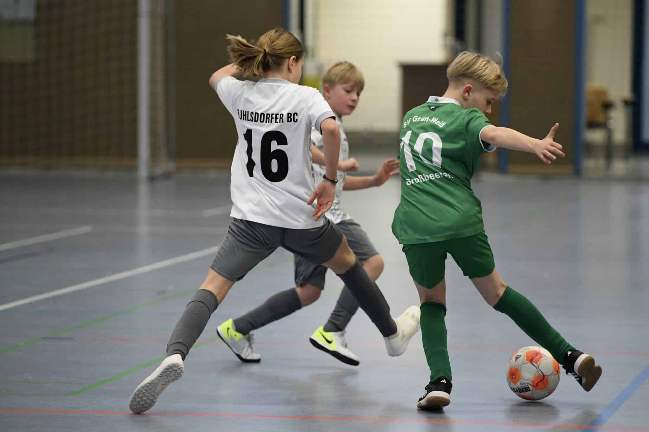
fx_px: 2884
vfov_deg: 8.6
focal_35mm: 160
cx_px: 324
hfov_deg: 12.8
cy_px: 216
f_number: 2.8
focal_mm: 160
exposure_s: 1/1600
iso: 8000
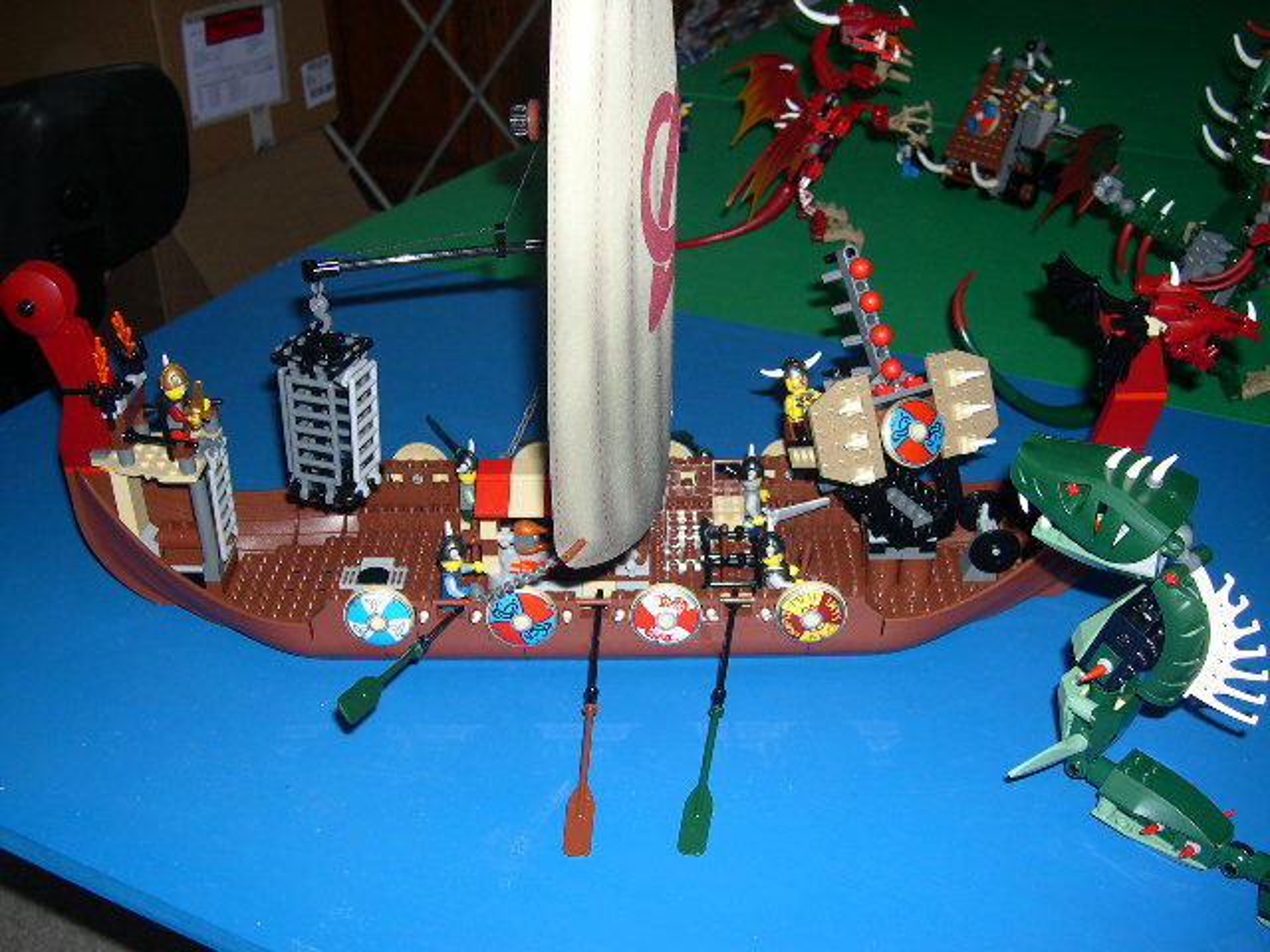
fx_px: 1394
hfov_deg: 49.0
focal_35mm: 38
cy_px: 476
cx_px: 635
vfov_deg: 37.7
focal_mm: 8
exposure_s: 1/60
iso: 100
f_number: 2.8
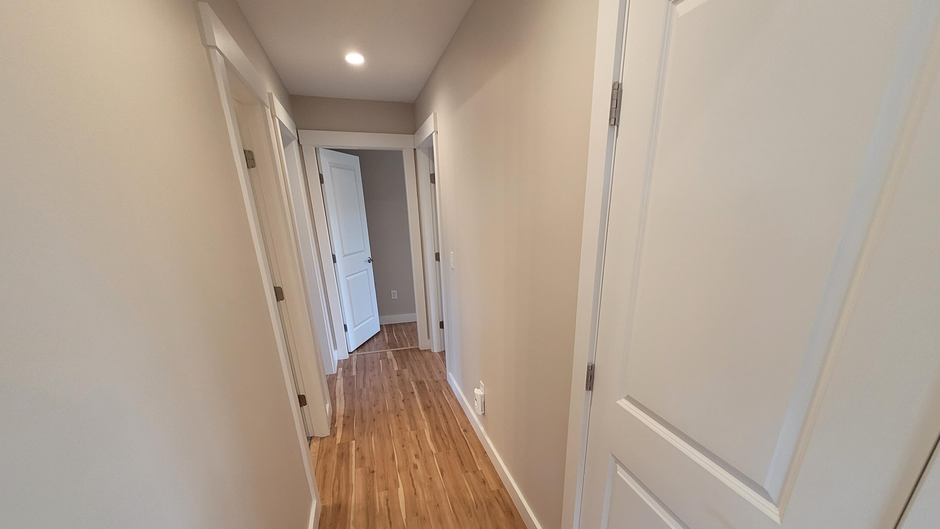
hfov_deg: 102.9
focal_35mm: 15
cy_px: 361
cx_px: 494
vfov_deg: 68.1
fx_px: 374
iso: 160
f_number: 2.2
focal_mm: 1.74
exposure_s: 1/60
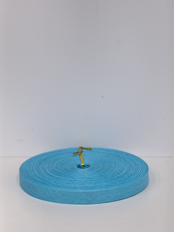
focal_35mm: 89
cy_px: 116
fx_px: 596
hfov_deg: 16.6
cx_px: 87
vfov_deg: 22.0
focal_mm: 24.13
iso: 100
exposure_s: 1/100
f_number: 2.4
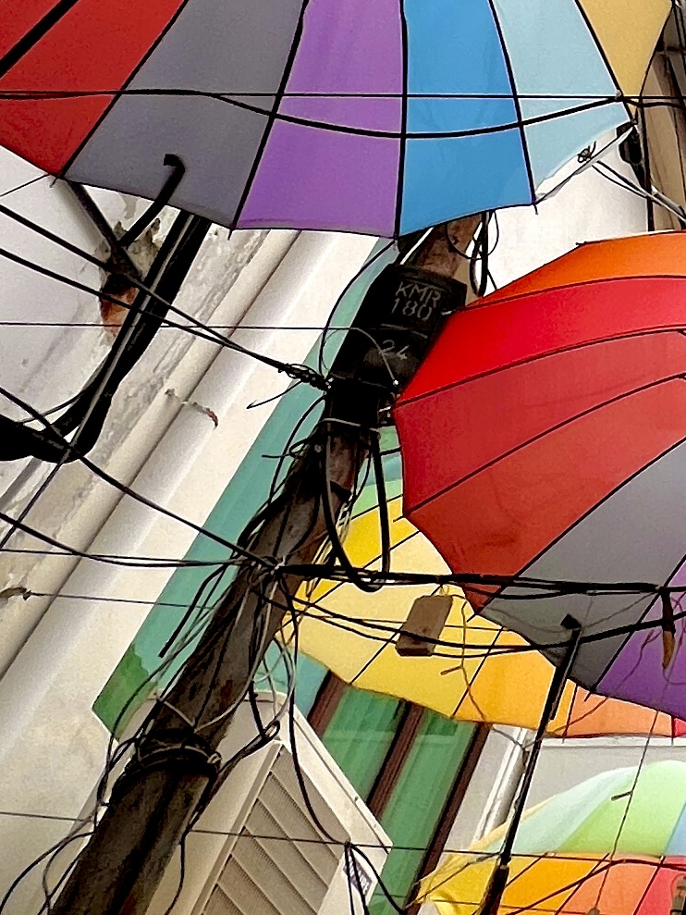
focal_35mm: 53
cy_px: -217
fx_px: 1400
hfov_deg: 20.1
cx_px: 1226
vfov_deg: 30.1
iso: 32
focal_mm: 1.57
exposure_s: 1/3215
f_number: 1.8
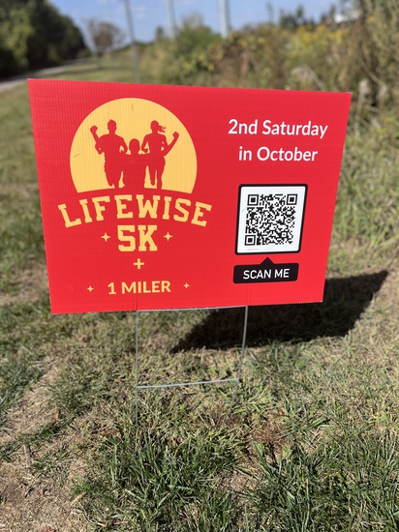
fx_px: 400
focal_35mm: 26
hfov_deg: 53.0
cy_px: 266
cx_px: 200
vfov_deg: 67.3
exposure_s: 1/3049
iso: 50
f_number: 1.6
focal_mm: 5.1
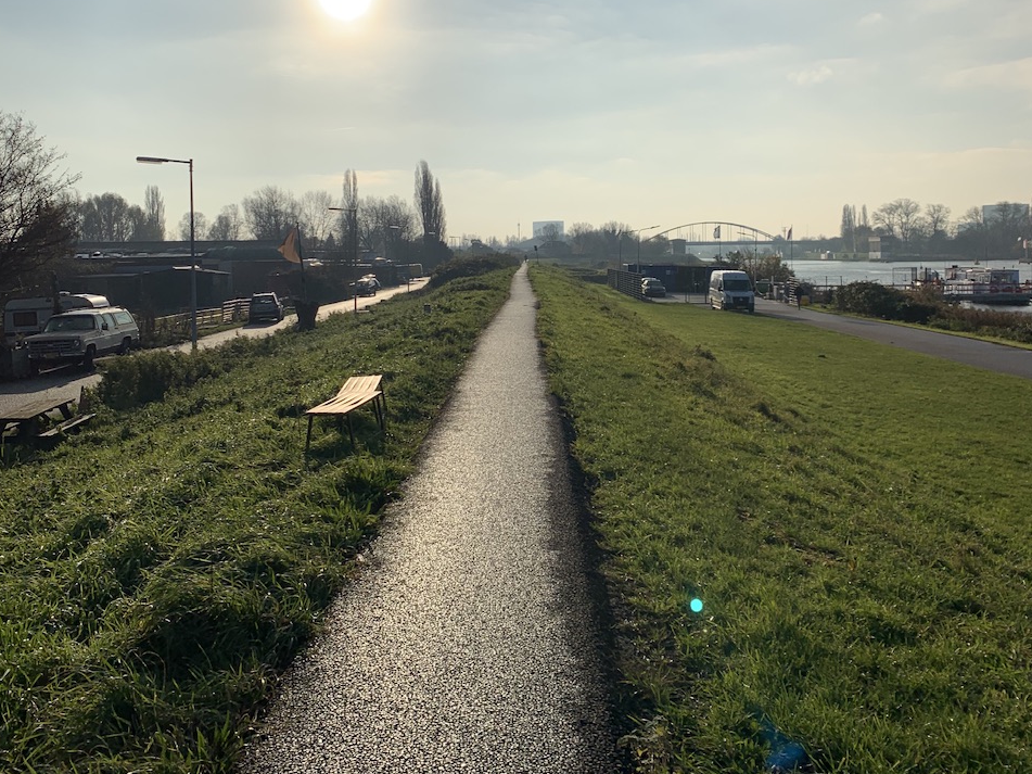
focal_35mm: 35
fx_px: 1043
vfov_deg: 40.4
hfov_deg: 52.6
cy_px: 292
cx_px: 515
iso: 25
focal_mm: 4.25
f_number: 1.8
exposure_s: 1/10526
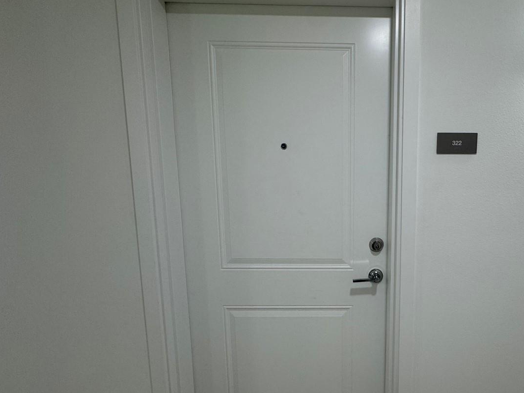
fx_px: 318
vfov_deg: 63.2
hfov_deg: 75.9
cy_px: 222
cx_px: 360
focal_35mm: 21
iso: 80
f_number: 2.2
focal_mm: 2.22
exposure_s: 1/120
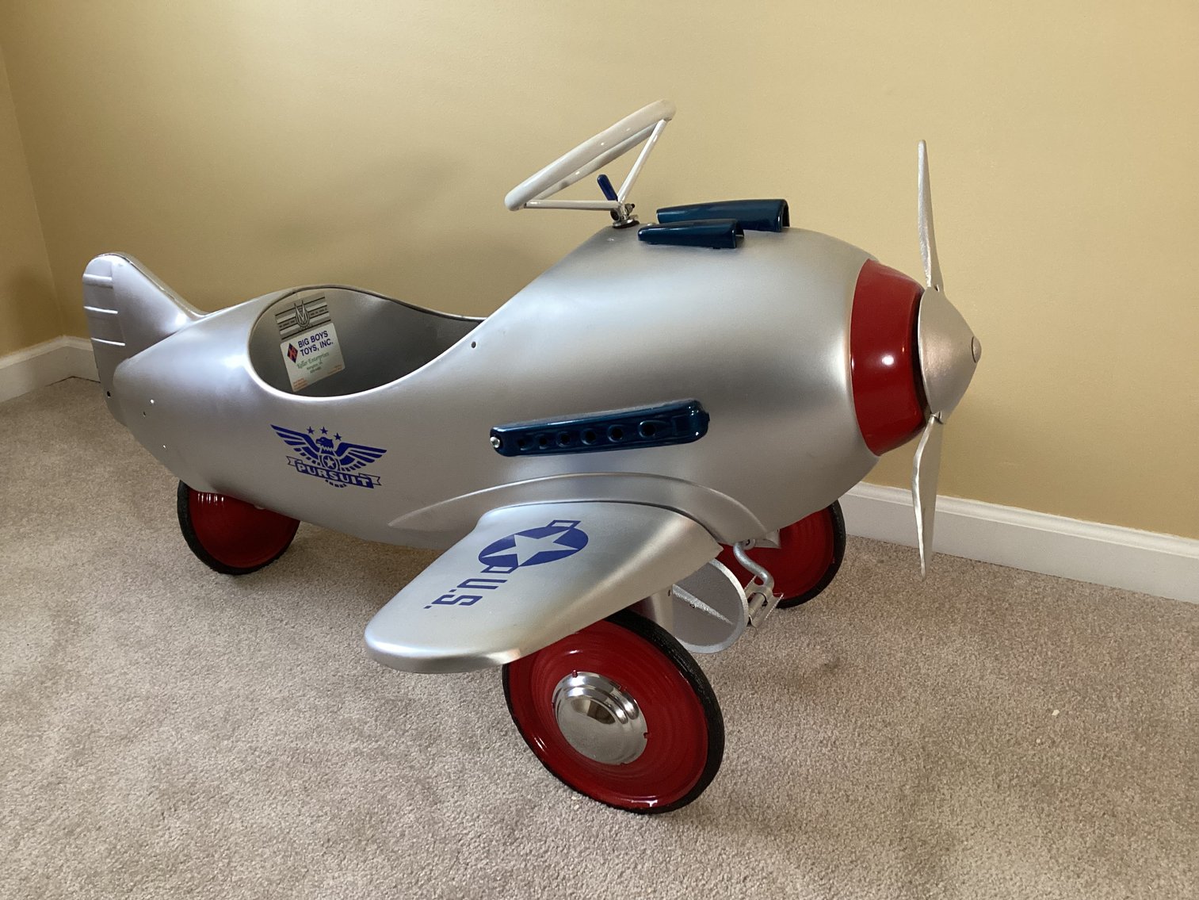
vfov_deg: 45.4
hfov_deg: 58.3
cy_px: 450
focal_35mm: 31
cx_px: 600
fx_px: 1074
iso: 250
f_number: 2.4
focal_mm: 3.3
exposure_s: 1/60
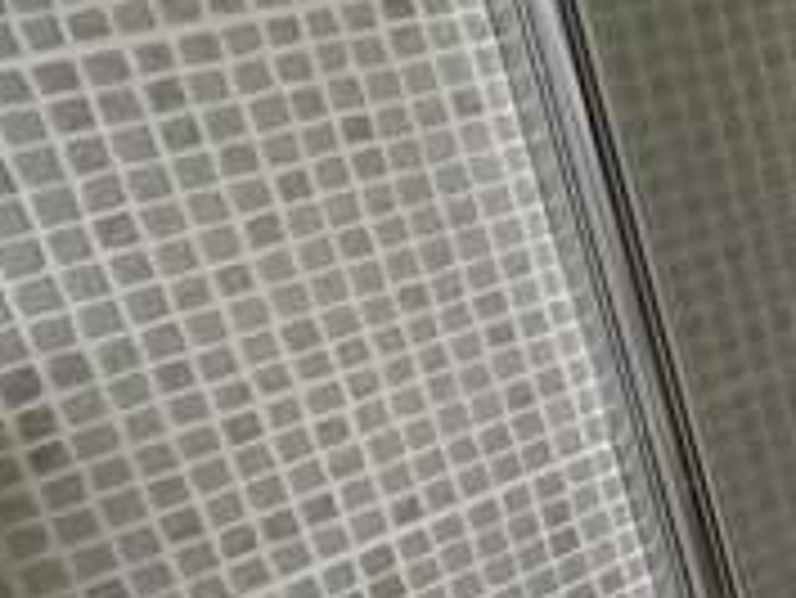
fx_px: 1864
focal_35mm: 81
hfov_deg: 15.7
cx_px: 1803
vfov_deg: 18.2
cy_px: 337
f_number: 2.2
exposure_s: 1/99
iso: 160
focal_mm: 2.22
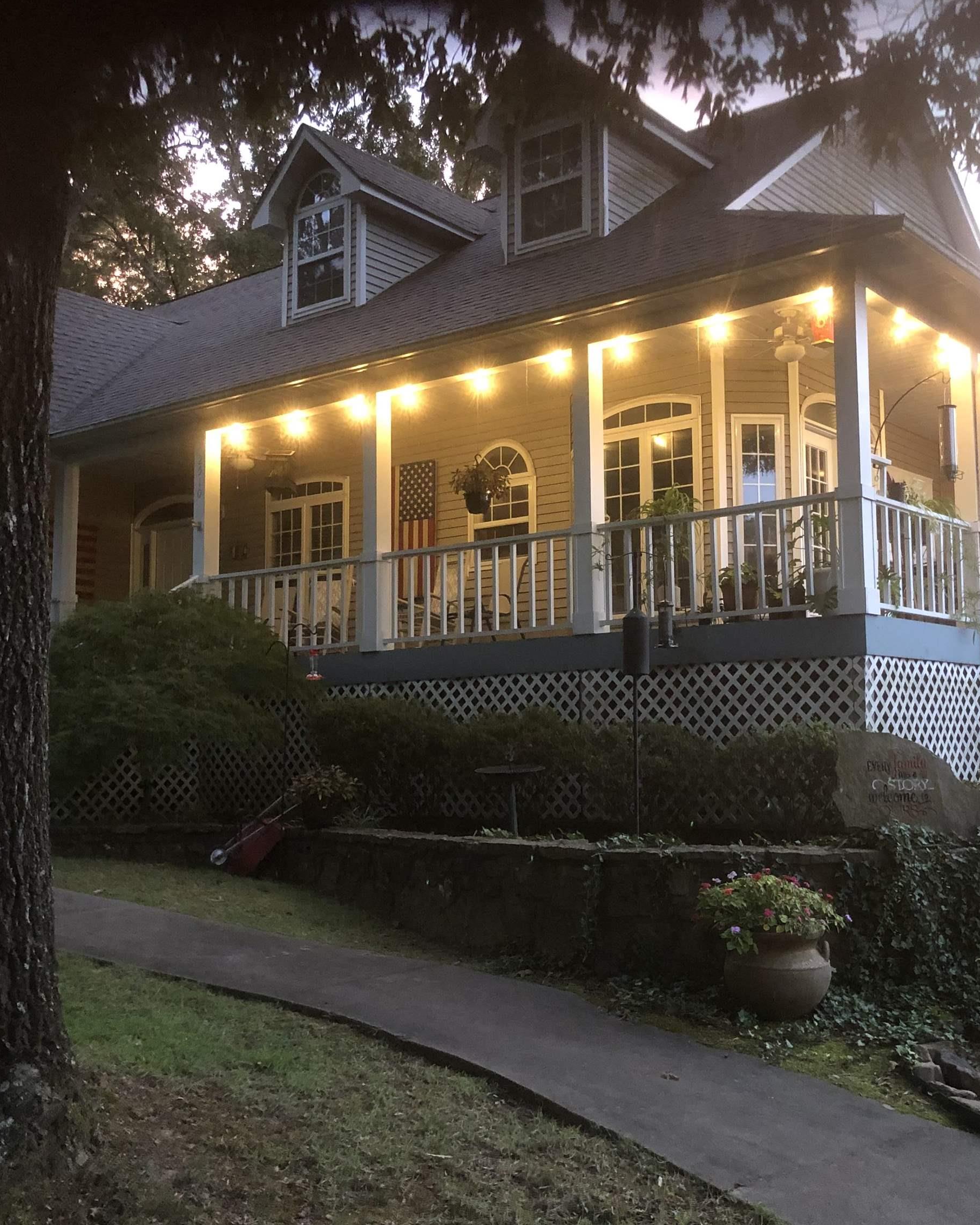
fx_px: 1342
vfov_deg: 49.1
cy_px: 604
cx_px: 638
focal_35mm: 37
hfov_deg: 39.7
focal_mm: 3.99
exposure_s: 1/5
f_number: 1.8
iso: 100
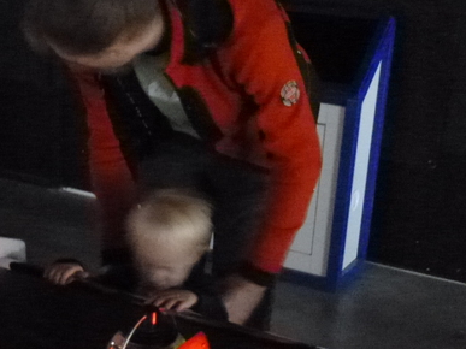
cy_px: 230
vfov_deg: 24.3
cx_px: 165
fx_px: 807
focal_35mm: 60
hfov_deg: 32.0
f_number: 3.3
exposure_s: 1/4
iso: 1600
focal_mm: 5.2
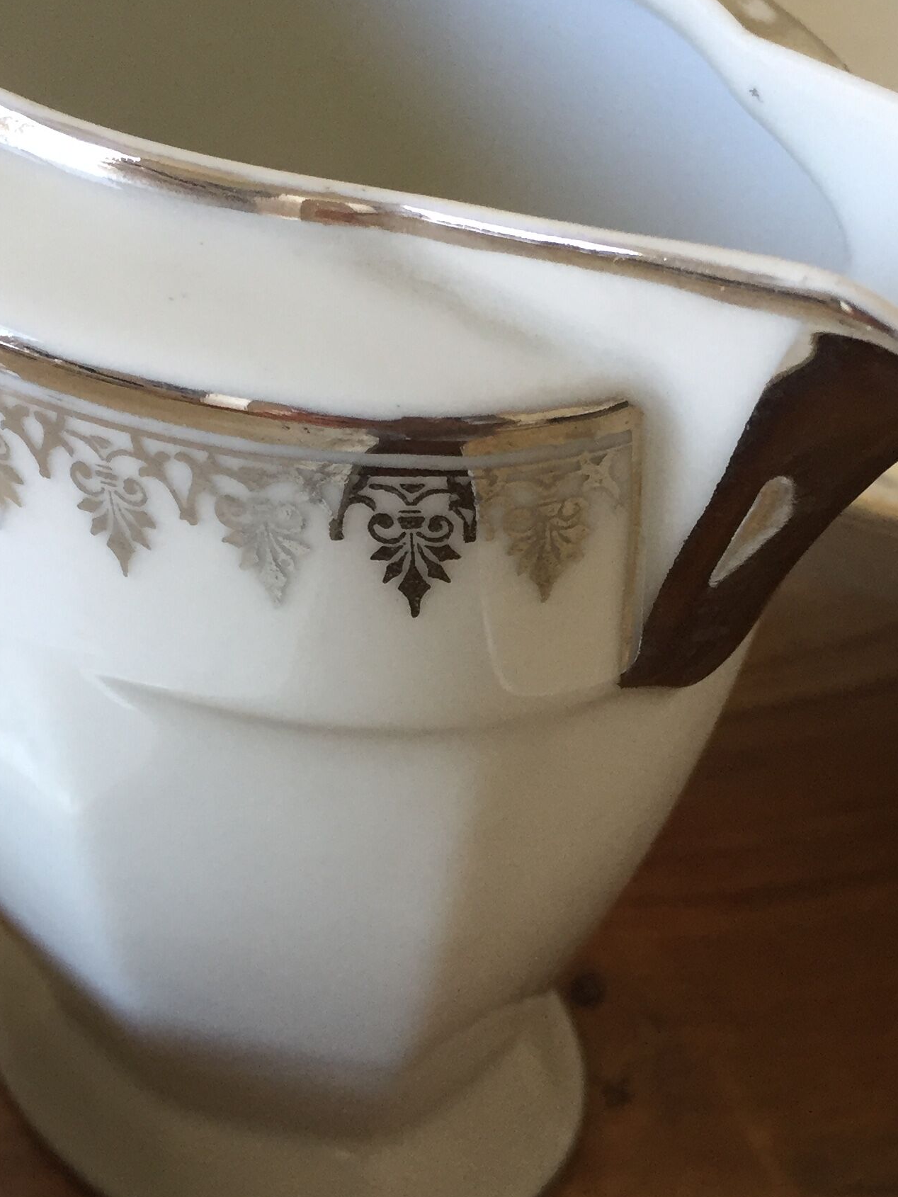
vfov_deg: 34.0
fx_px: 1936
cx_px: 463
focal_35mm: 56
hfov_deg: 26.1
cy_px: 810
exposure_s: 1/33
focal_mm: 4.15
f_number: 2.2
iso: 50
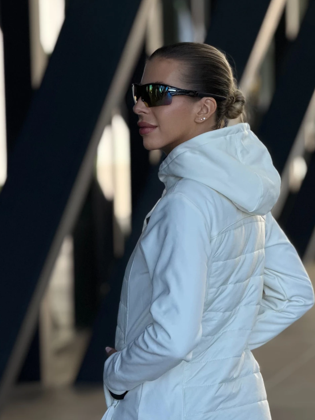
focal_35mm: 152
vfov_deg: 13.0
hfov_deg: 9.8
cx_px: 166
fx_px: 1845
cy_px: 210
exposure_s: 1/391
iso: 50
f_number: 2.8
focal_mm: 15.66
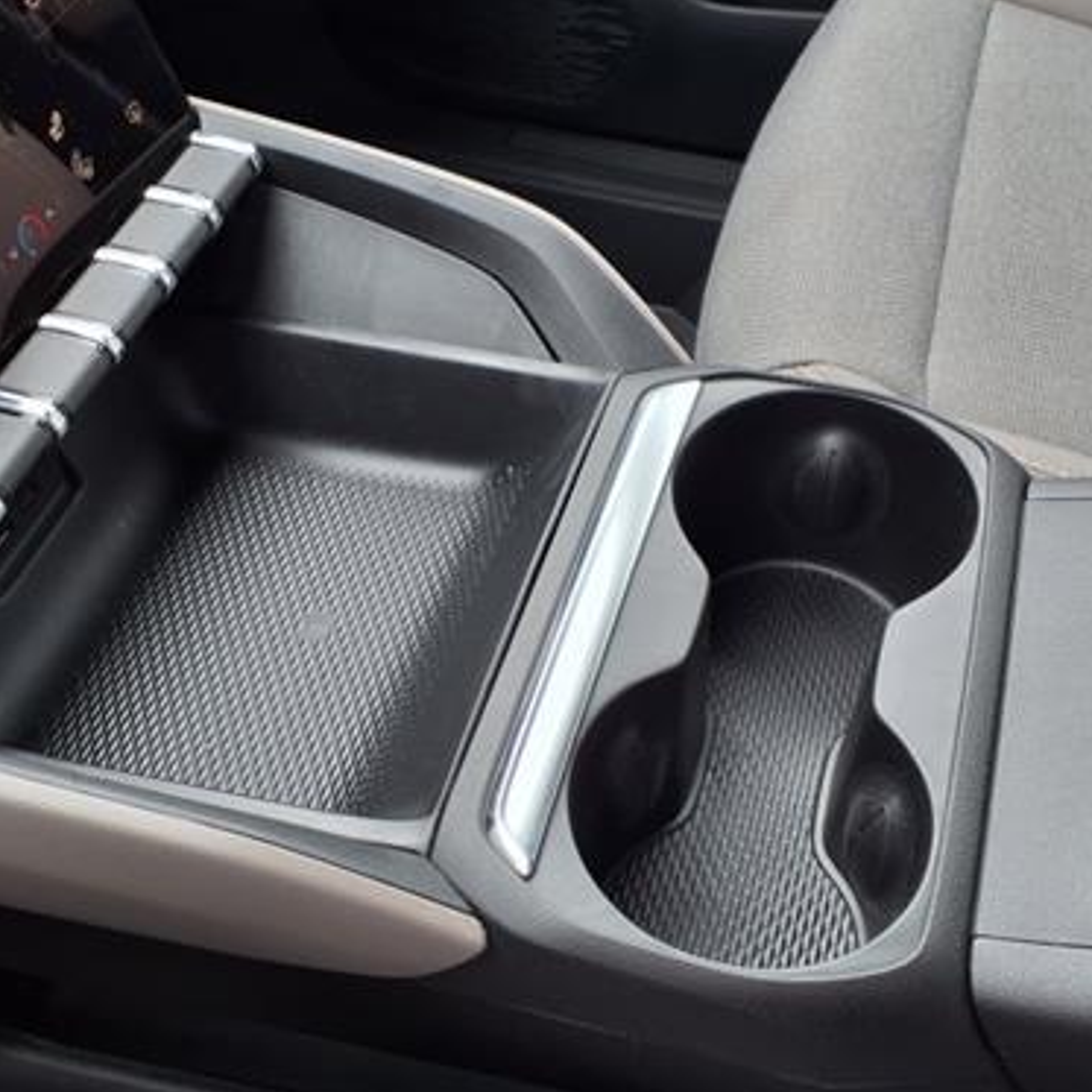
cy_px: 550
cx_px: 556
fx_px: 1463
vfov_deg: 40.9
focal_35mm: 41
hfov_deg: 40.9
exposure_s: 1/120
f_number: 1.9
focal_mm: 3.58
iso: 64
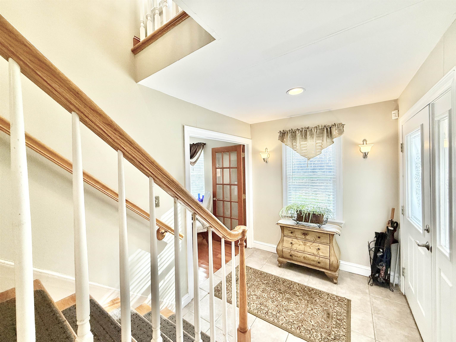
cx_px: 228
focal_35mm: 14
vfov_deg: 85.7
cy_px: 171
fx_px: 184
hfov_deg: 102.1
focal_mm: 2.22
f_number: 2.2
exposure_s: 1/120
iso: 160
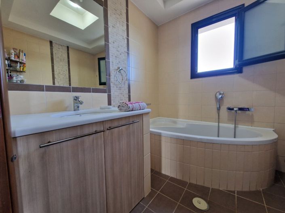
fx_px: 107
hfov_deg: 106.2
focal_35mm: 13
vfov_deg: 89.9
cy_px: 106
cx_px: 142
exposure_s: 1/50
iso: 200
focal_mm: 2.2
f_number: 2.2
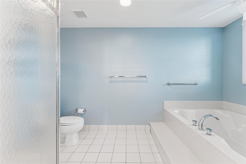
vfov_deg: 77.3
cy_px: 82
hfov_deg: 100.4
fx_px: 102
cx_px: 123
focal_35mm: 15
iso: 100
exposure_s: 1/3.33
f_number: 7.1
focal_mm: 10
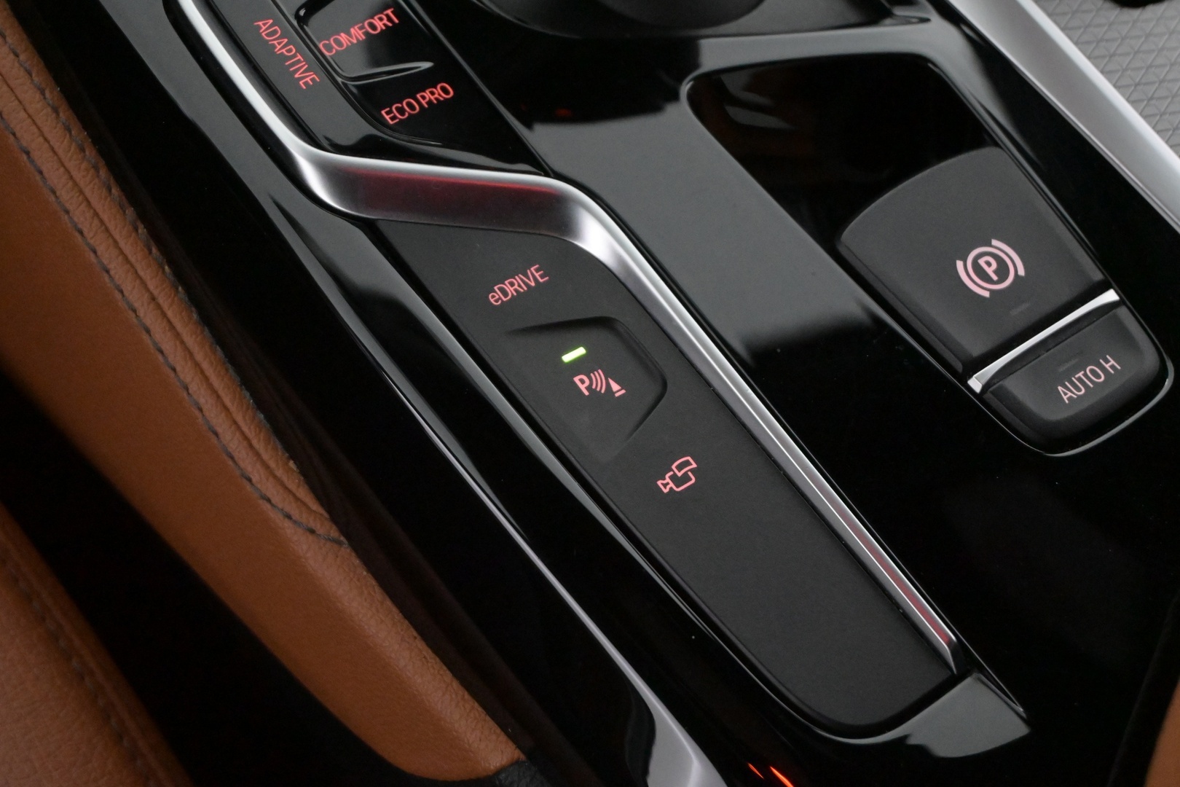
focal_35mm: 68
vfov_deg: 20.2
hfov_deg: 29.9
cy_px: 394
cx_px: 590
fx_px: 2212
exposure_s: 1/80
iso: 10000
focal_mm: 45
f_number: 6
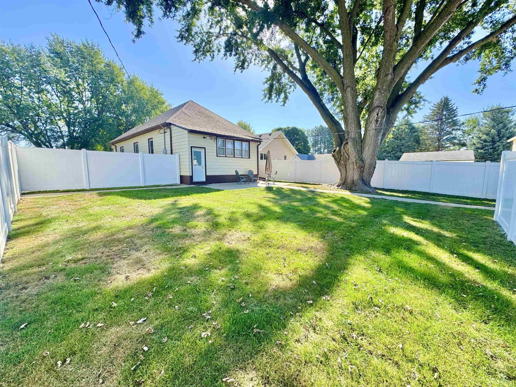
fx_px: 209
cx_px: 258
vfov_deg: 85.7
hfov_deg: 102.1
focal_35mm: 14
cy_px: 194
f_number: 2.2
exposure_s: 1/518
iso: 40
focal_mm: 2.22
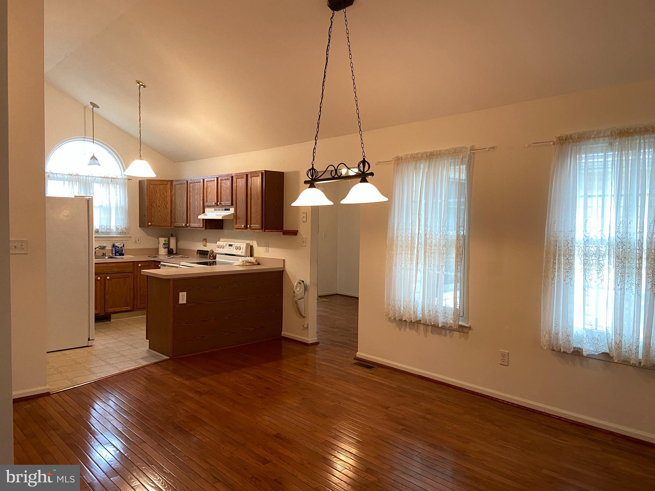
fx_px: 492
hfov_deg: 67.3
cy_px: 246
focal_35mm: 26
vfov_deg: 53.1
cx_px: 328
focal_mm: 4.25
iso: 160
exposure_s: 1/60
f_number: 1.8
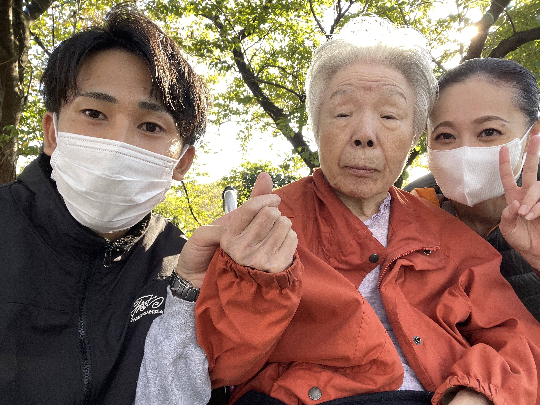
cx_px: 270
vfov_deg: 58.9
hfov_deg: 73.9
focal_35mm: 23
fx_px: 359
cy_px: 202
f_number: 2.2
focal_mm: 2.7
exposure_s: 1/121
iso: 40
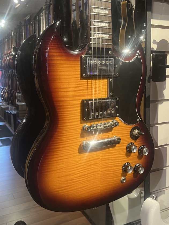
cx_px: 84
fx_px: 169
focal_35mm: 26
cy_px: 112
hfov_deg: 53.1
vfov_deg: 67.3
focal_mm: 5.1
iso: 125
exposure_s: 1/60
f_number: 1.6
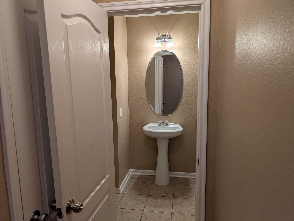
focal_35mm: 24
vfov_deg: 56.9
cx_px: 147
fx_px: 204
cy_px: 110
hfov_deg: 71.5
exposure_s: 1/181
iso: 21
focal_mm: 6.9
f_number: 1.68
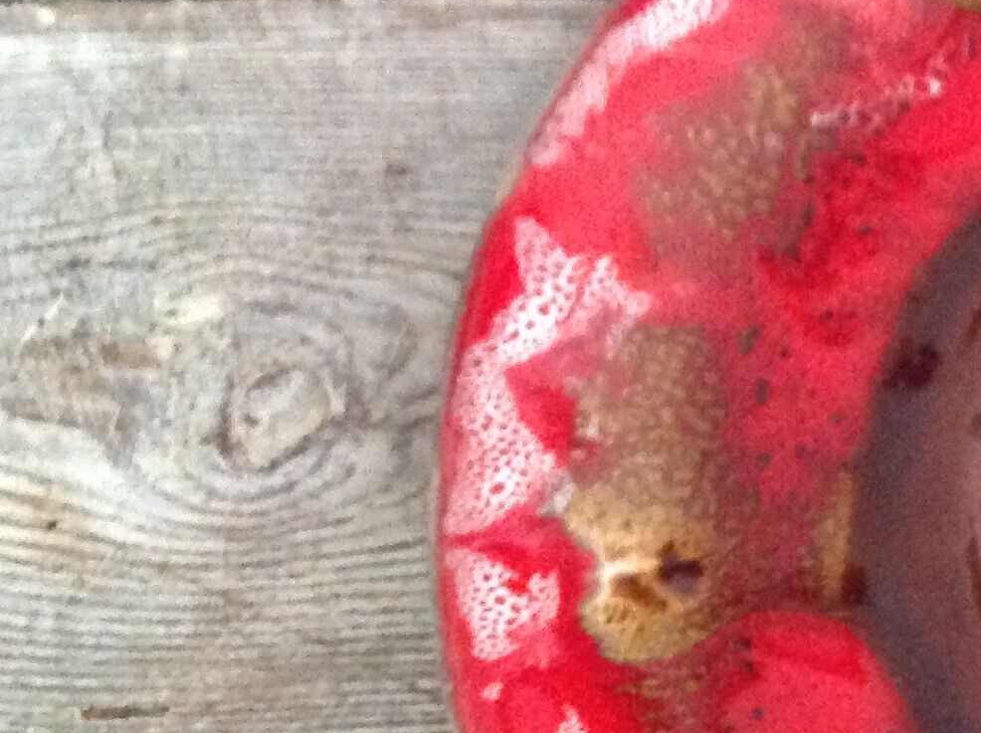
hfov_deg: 19.8
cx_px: 1226
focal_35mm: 92
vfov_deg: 15.9
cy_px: 585
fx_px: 2604
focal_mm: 4.28
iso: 640
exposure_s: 1/15
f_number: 2.4
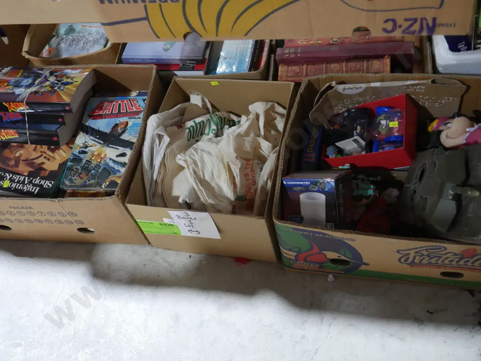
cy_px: 180
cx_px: 240
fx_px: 584
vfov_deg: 34.4
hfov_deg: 44.8
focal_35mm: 42
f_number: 4.6
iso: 2000
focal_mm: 21
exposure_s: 1/60
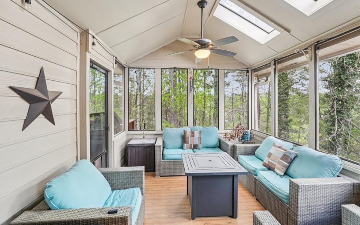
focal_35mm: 15
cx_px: 184
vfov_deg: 74.7
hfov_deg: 101.4
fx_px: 147
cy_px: 107
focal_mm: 14
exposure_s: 1/20
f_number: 8
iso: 320
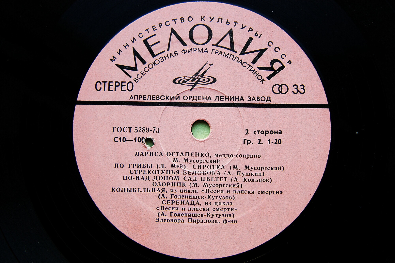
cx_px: 198
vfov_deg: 25.7
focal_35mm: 52
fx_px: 576
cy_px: 132
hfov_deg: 37.9
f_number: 5
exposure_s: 1/90
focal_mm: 35
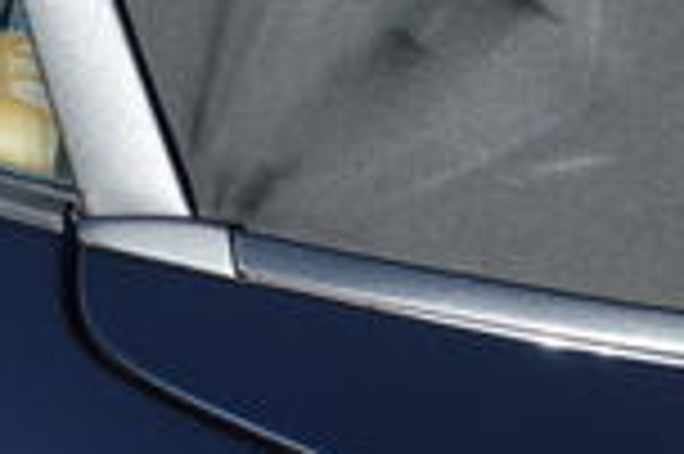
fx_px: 3454
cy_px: -328
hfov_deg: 11.3
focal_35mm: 182
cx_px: 410
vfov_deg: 7.3
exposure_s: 1/200
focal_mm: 24
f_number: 7.1
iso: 100
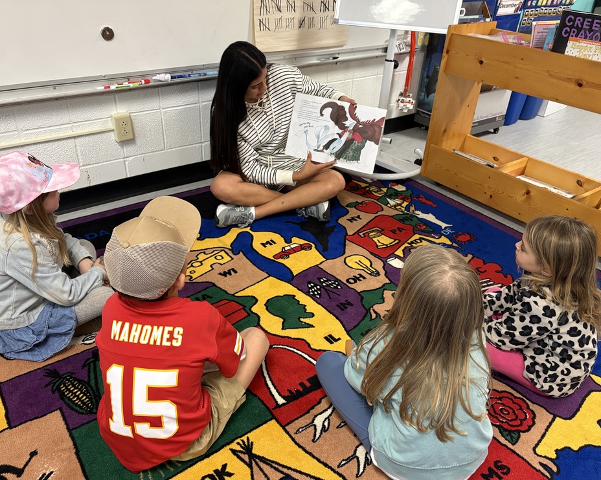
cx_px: 296
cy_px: 244
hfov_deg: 62.2
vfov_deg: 51.5
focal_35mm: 28
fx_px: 498
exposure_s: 1/60
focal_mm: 5.96
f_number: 1.6
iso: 250
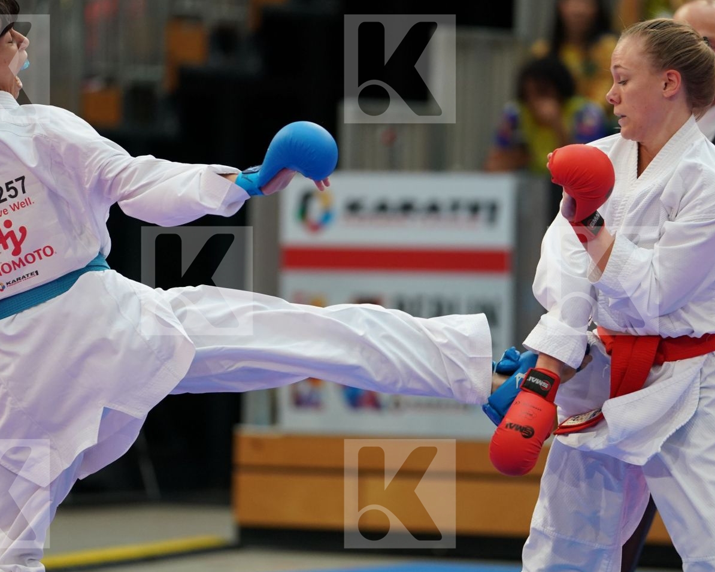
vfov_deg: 5.5
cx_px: 400
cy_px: 281
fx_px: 5988
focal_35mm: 283
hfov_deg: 6.8
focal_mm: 200
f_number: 2.8
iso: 2000
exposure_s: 1/1000
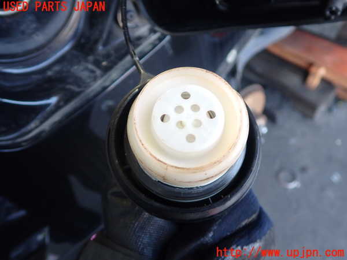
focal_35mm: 30
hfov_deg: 60.0
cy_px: 130
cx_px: 174
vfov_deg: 46.8
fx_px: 301
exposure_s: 1/50
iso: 200
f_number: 2.3
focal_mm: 5.4
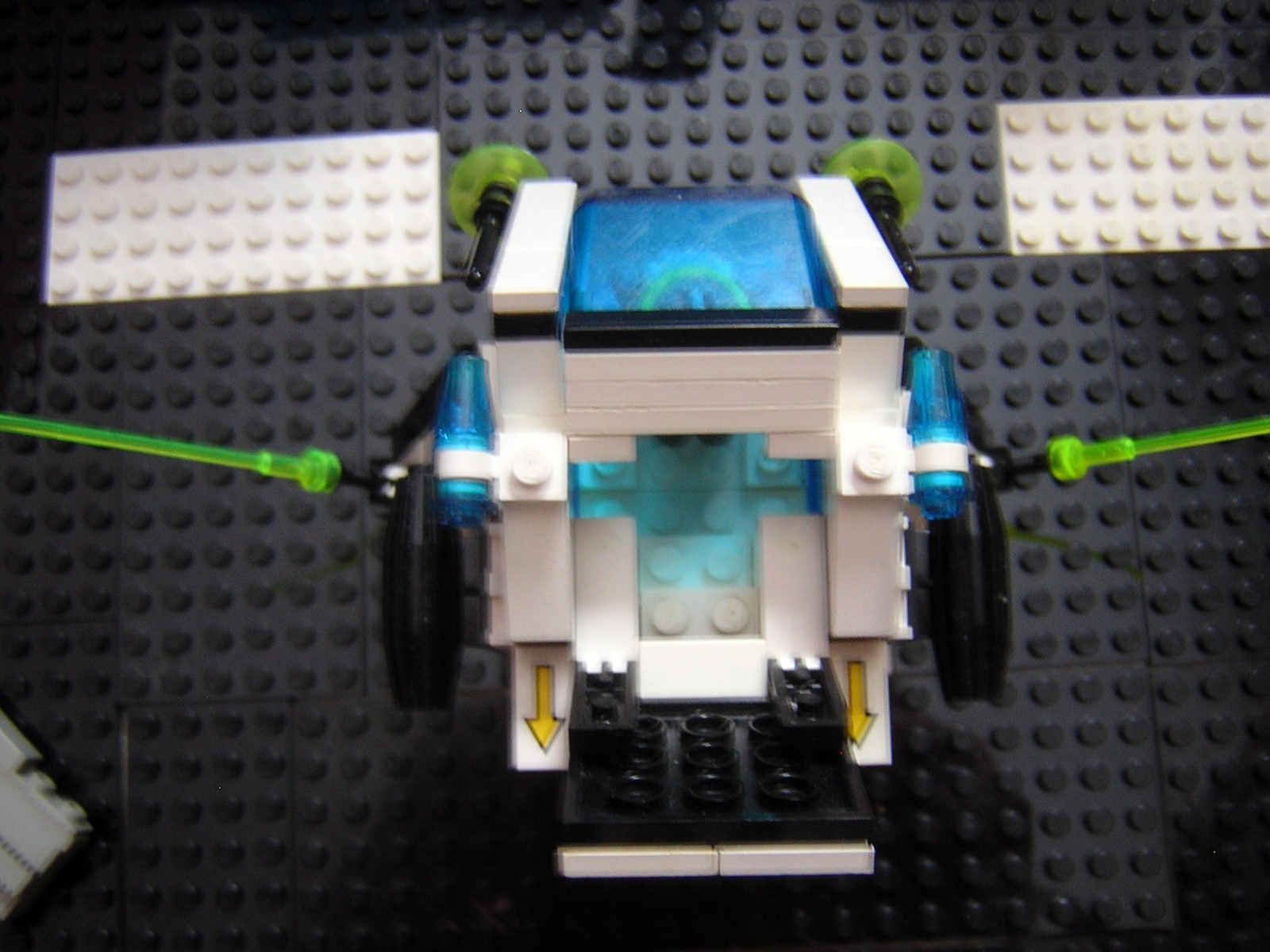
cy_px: 476
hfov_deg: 51.4
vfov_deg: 39.7
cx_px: 635
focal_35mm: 36
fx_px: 1321
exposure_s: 1/3.4
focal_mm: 4.7
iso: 155
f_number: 2.6
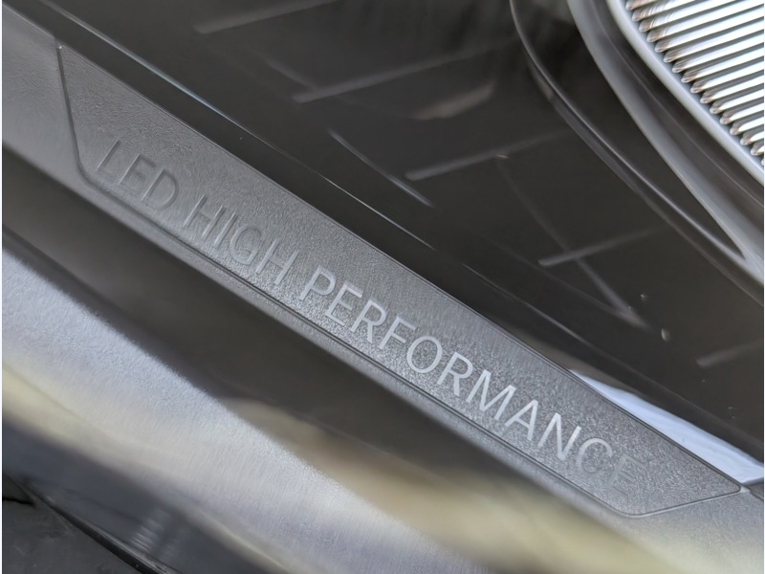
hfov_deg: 38.9
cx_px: 382
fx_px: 1083
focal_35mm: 49
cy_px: 287
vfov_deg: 29.7
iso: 416
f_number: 1.68
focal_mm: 6.9
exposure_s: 1/145
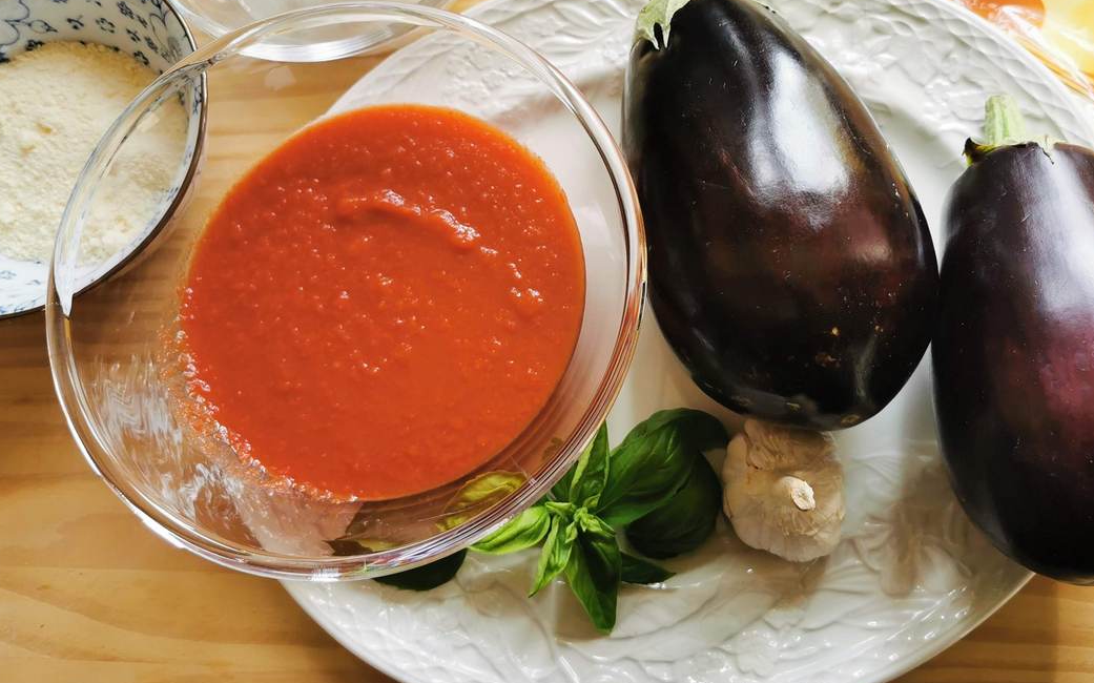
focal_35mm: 33
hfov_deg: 58.0
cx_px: 614
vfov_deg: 38.1
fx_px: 984
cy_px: 255
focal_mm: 5.56
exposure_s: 1/186
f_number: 1.6
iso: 50
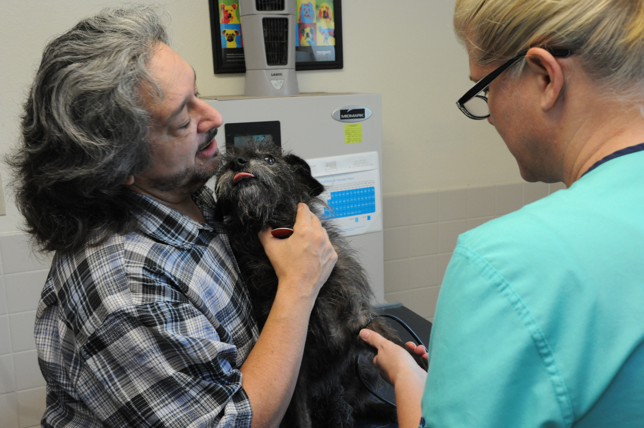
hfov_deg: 50.7
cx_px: 322
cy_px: 214
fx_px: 679
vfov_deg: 35.0
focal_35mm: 38
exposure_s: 1/60
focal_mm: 38
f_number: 10
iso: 3200
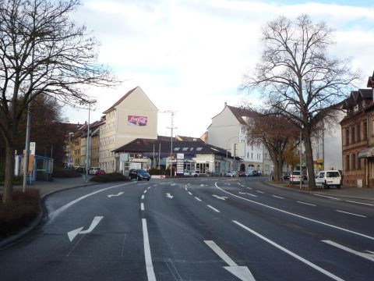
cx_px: 187
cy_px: 140
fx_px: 443
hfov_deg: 45.8
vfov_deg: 35.1
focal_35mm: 41
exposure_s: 1/200
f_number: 4
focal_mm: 5.2
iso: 100
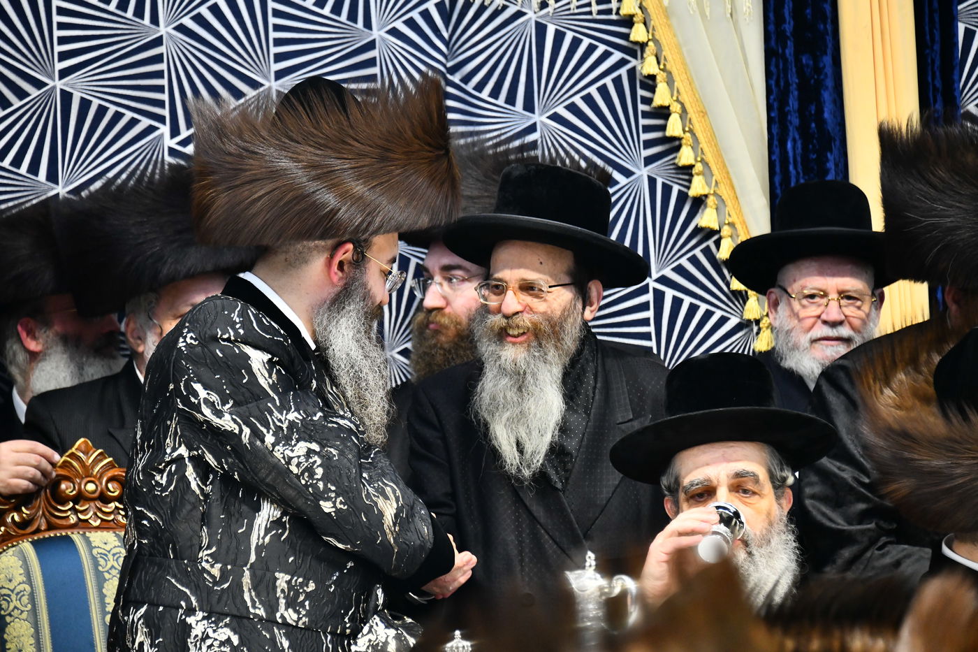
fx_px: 4889
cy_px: 326
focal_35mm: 180
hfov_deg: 11.4
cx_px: 489
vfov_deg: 7.6
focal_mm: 180
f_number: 5.6
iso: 2500
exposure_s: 1/125
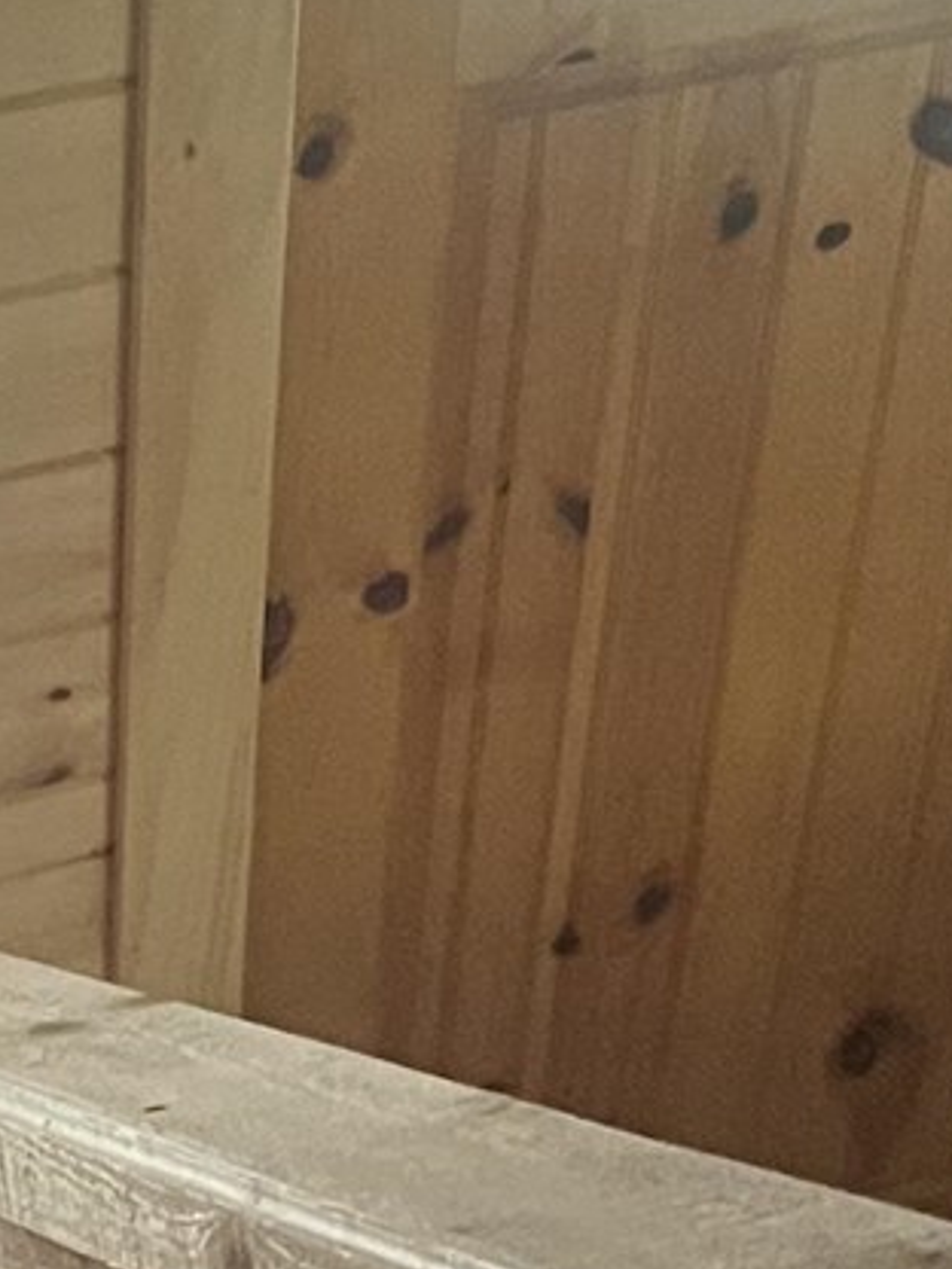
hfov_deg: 10.2
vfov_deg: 13.2
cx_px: 67
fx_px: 5280
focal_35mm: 144
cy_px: 1693
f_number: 1.6
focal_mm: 5.1
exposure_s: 1/53
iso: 500
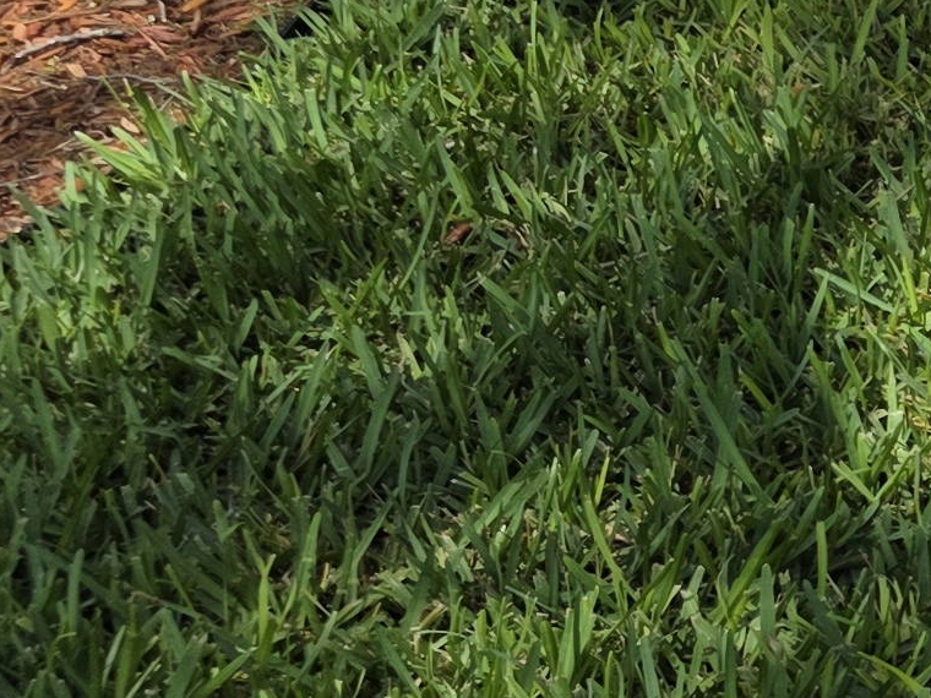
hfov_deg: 12.0
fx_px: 3254
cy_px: 39
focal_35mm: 121
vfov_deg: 12.1
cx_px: 2427
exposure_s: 1/4237
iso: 80
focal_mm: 6.3
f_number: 1.7
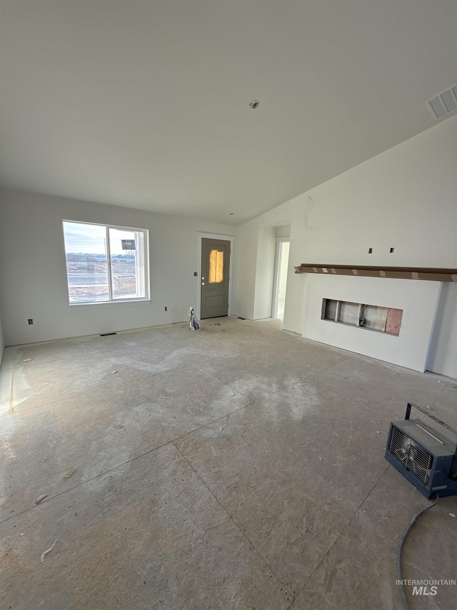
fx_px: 246
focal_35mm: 14
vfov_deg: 102.1
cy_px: 305
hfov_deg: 85.7
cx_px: 228
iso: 64
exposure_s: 1/133
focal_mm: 2.22
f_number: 2.2
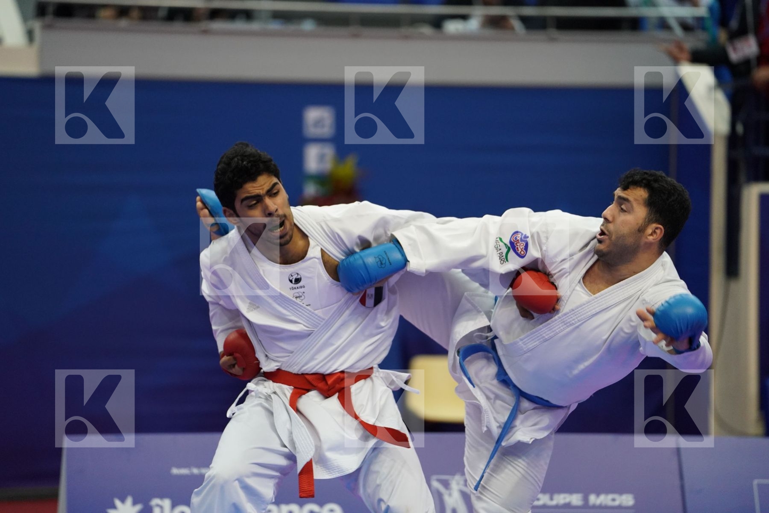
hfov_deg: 10.3
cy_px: 256
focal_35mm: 200
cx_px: 384
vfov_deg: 6.9
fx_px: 4272
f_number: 2.8
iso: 3200
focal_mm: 200
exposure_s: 1/1000
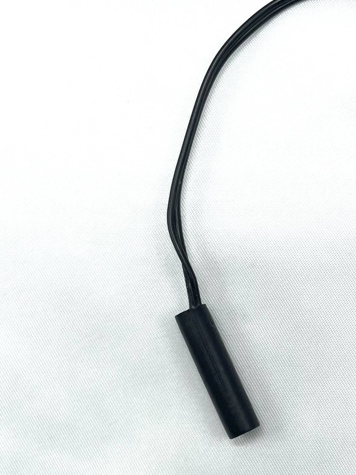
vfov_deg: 29.1
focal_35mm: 66
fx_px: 905
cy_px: 324
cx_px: 400
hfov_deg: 21.1
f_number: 1.6
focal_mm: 4.2
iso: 32
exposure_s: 1/855
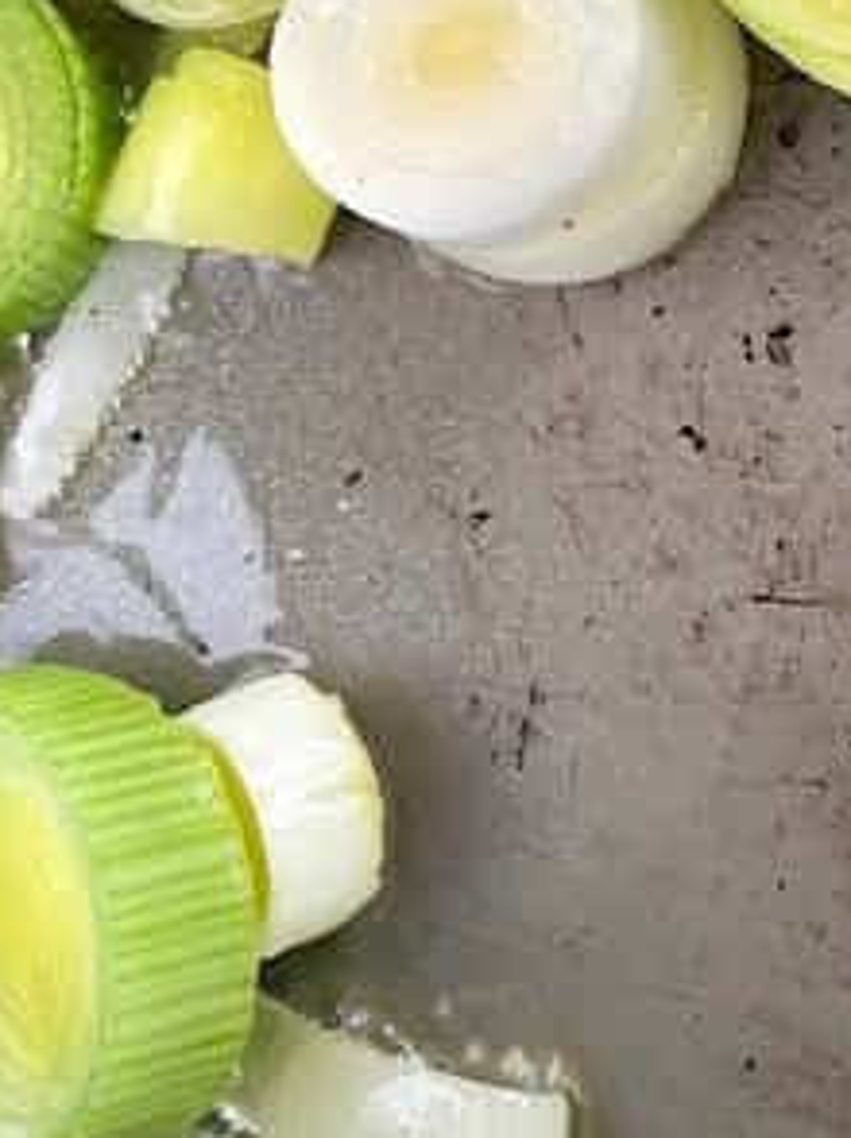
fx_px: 3578
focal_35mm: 109
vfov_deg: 17.7
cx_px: 1203
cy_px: 54
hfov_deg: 13.0
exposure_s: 1/121
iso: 64
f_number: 1.6
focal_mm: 5.1
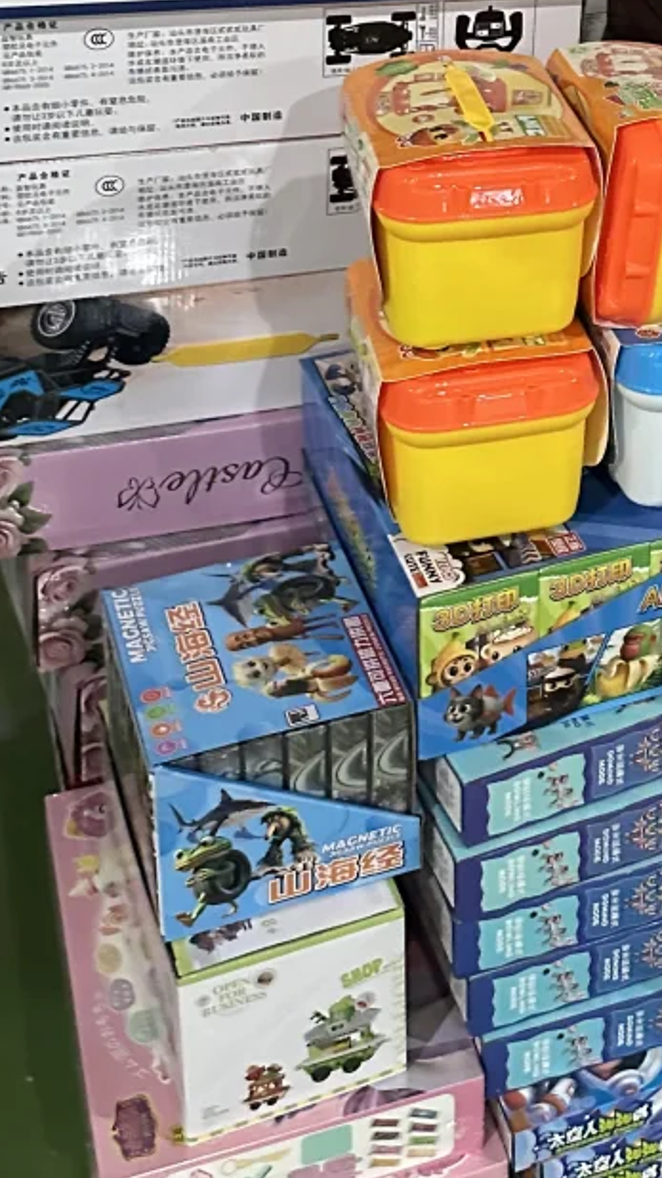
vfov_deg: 31.6
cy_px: -21
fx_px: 1904
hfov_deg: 19.2
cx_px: 656
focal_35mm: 61
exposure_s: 1/50
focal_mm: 6.86
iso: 640
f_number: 1.78
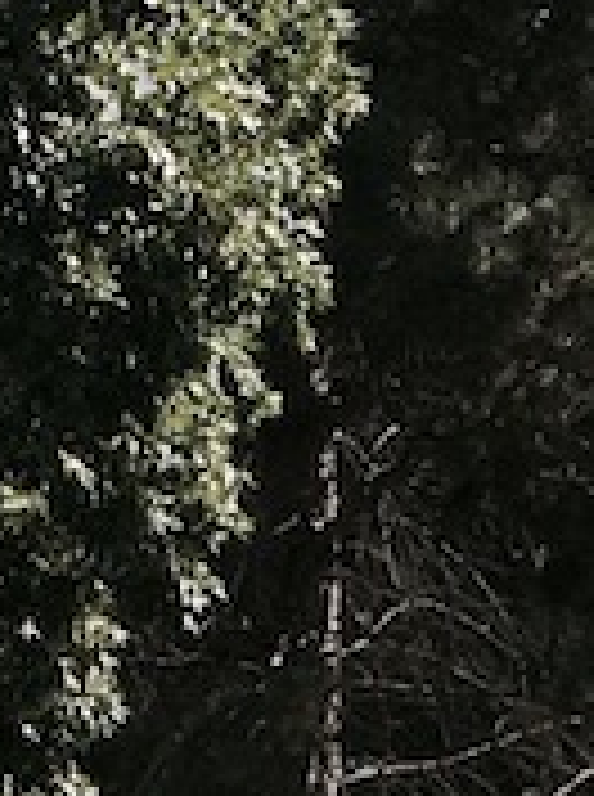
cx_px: 544
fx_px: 5029
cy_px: 1482
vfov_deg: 8.7
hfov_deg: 6.7
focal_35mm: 219
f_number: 2.2
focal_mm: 4.15
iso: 32
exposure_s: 1/2083
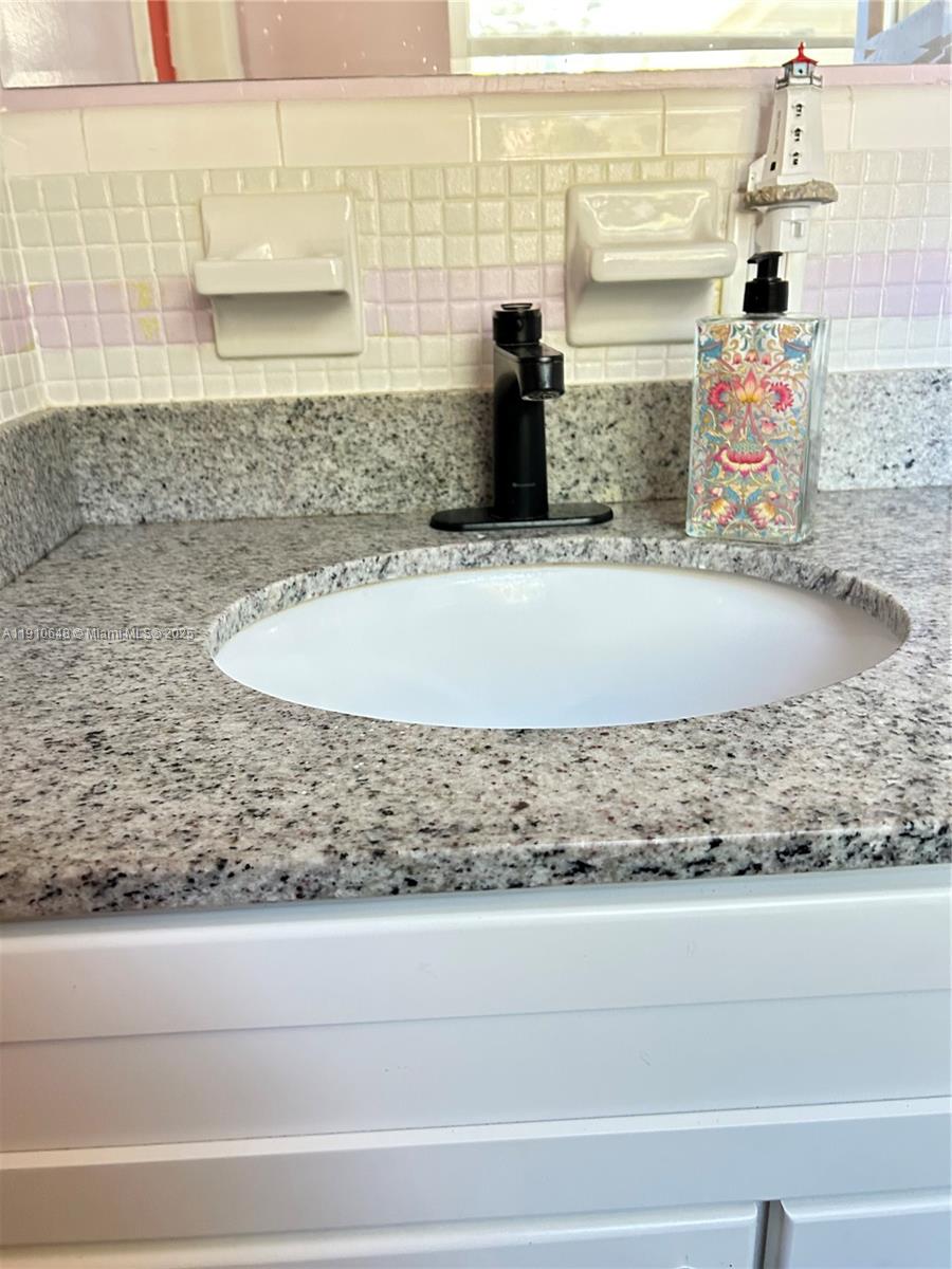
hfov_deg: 53.1
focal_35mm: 26
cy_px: 634
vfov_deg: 67.3
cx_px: 476
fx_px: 953
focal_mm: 5.7
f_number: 1.5
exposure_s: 1/56
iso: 500
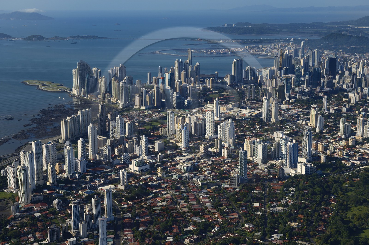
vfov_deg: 24.2
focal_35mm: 56
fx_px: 574
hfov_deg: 35.7
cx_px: 184
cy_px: 122
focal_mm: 56
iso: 200
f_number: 8
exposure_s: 1/500
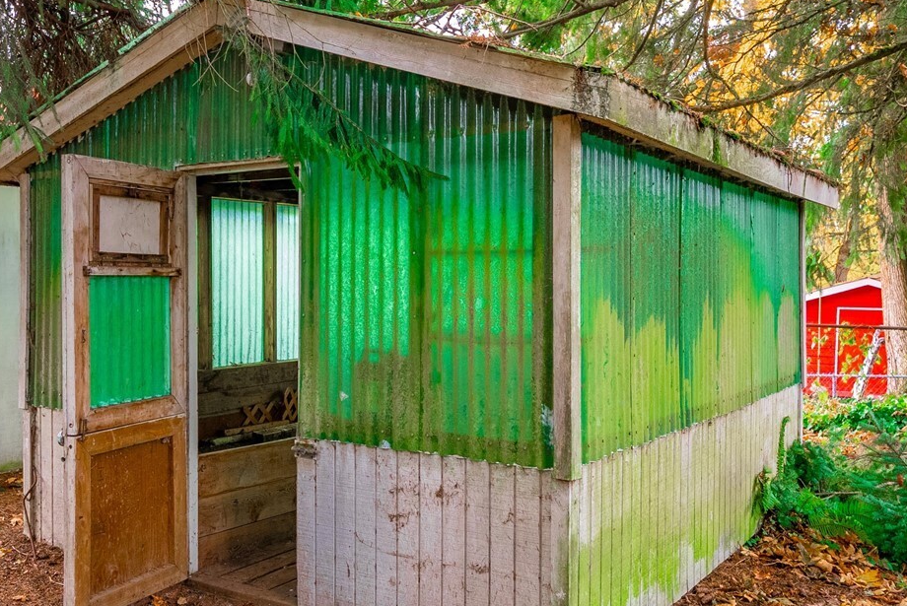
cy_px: 297
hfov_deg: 54.1
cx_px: 380
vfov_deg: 37.9
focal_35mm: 35
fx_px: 882
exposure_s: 1/30
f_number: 7.1
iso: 500
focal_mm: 19
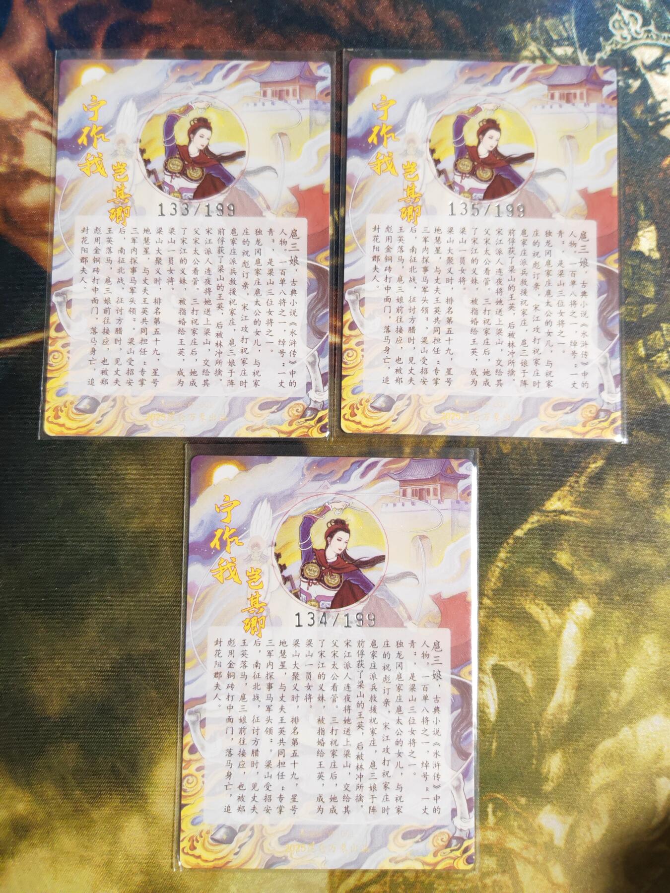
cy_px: 446
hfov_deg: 51.4
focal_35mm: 27
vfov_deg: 65.3
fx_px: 697
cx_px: 335
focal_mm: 5.53
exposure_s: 1/100
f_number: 1.8
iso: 320
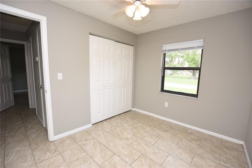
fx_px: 105
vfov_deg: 77.3
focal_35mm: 15
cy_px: 84
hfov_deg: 100.4
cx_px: 126
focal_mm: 10
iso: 100
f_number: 3.5
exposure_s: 1/80
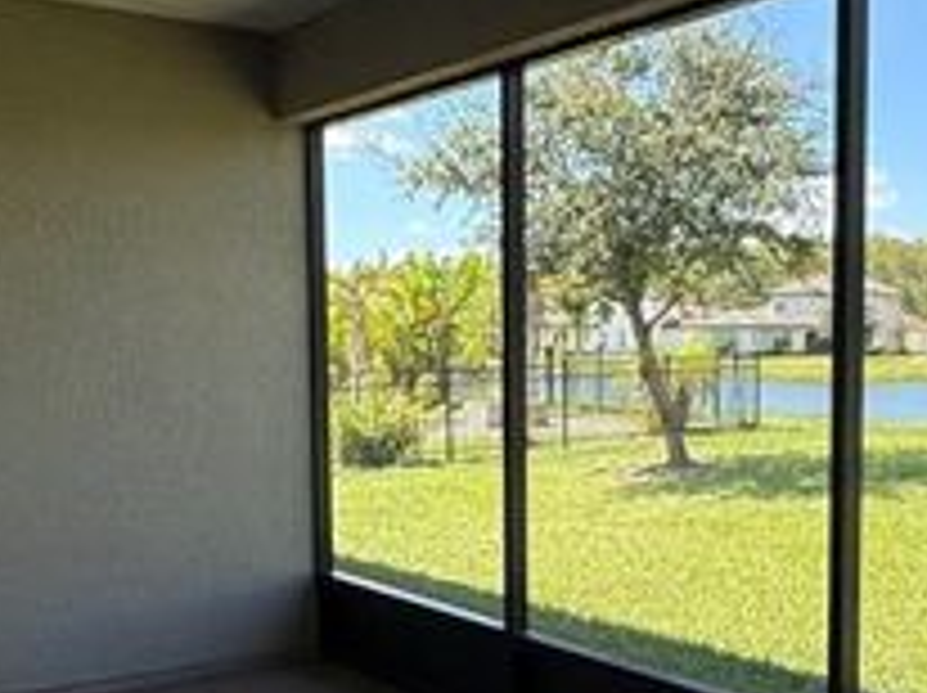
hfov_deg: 39.3
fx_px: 1284
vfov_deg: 30.0
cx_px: 614
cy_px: 454
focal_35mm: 48
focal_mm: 2.22
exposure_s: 1/482
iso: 50
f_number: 2.2
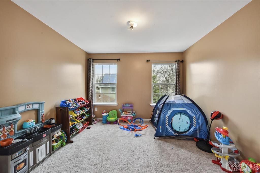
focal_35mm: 14
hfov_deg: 104.2
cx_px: 130
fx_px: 101
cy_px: 86
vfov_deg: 81.2
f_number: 8
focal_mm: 14
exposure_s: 1/60
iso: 640
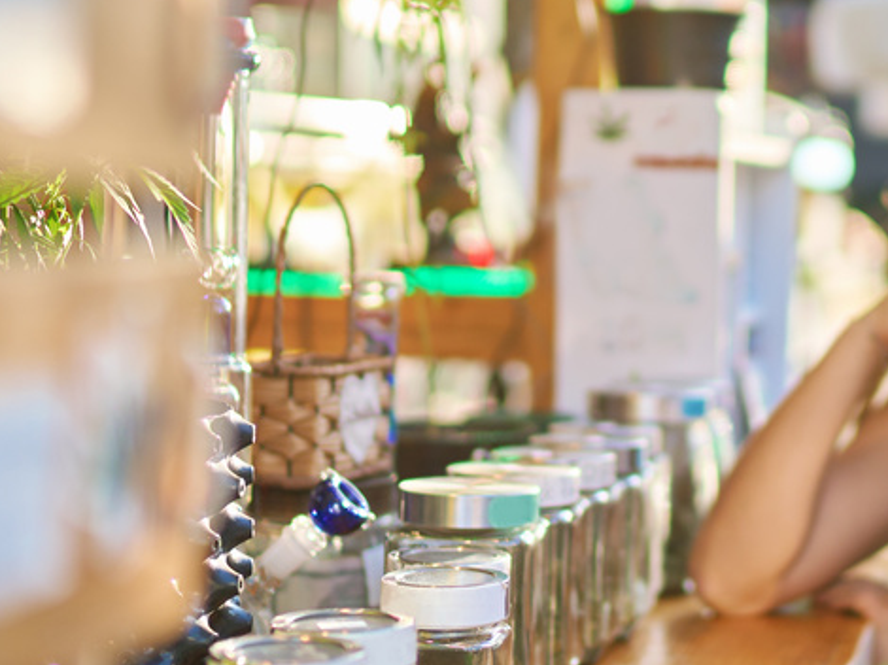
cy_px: 244
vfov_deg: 17.1
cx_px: 718
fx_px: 2205
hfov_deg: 22.4
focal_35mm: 86
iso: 100
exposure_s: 1/1600
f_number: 1.4
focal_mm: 35
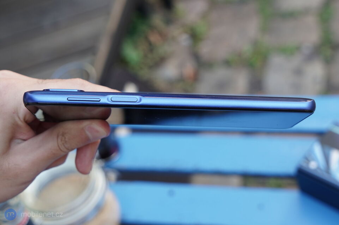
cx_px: 170
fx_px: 518
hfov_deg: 36.3
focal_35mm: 55
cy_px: 112
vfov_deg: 24.6
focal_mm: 55
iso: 400
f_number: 6.3
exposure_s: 1/160
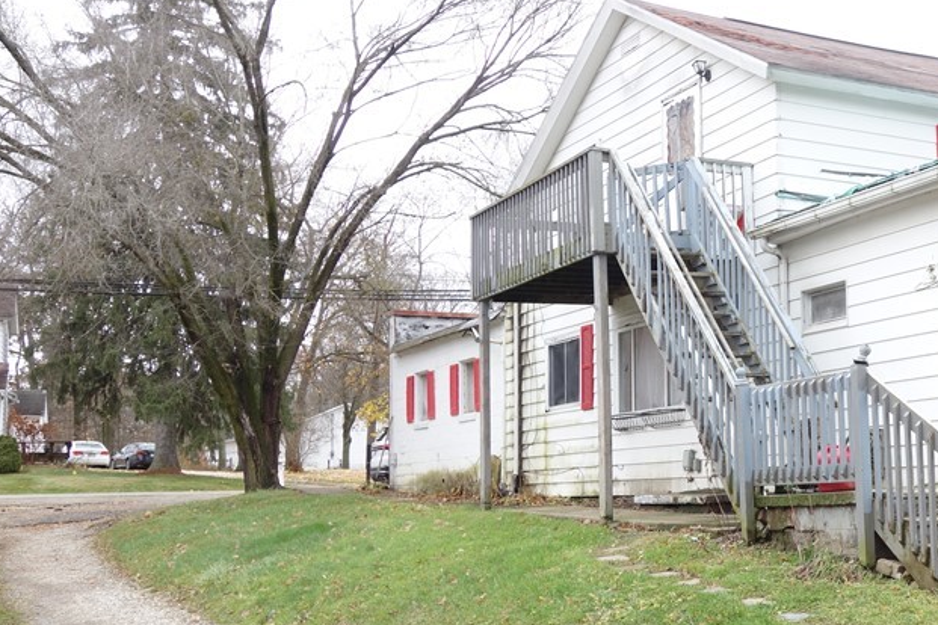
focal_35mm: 49
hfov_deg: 38.4
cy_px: 359
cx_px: 788
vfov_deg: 27.5
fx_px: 1277
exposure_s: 1/100
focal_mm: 10.4
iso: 125
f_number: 3.5
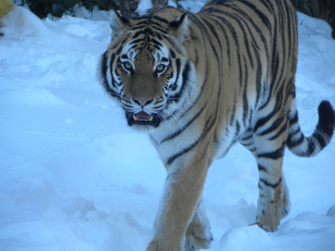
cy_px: 126
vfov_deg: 3.9
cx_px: 168
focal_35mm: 377
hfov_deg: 5.3
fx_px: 3648
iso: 130
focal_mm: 67.2
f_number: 5
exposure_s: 1/125
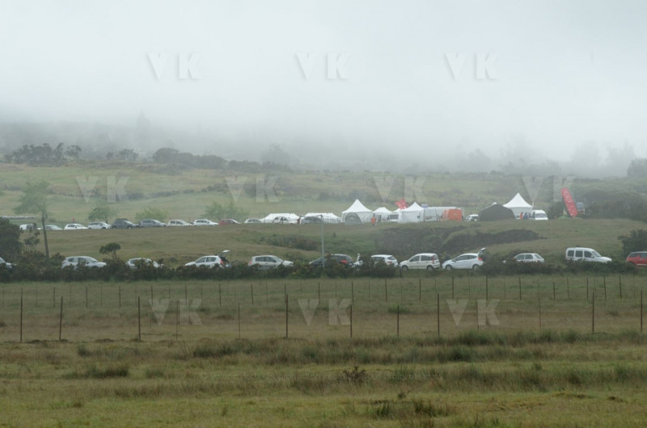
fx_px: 5381
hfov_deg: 6.9
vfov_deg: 4.6
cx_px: 324
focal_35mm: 300
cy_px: 214
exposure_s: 1/250
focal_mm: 200
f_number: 8
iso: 250
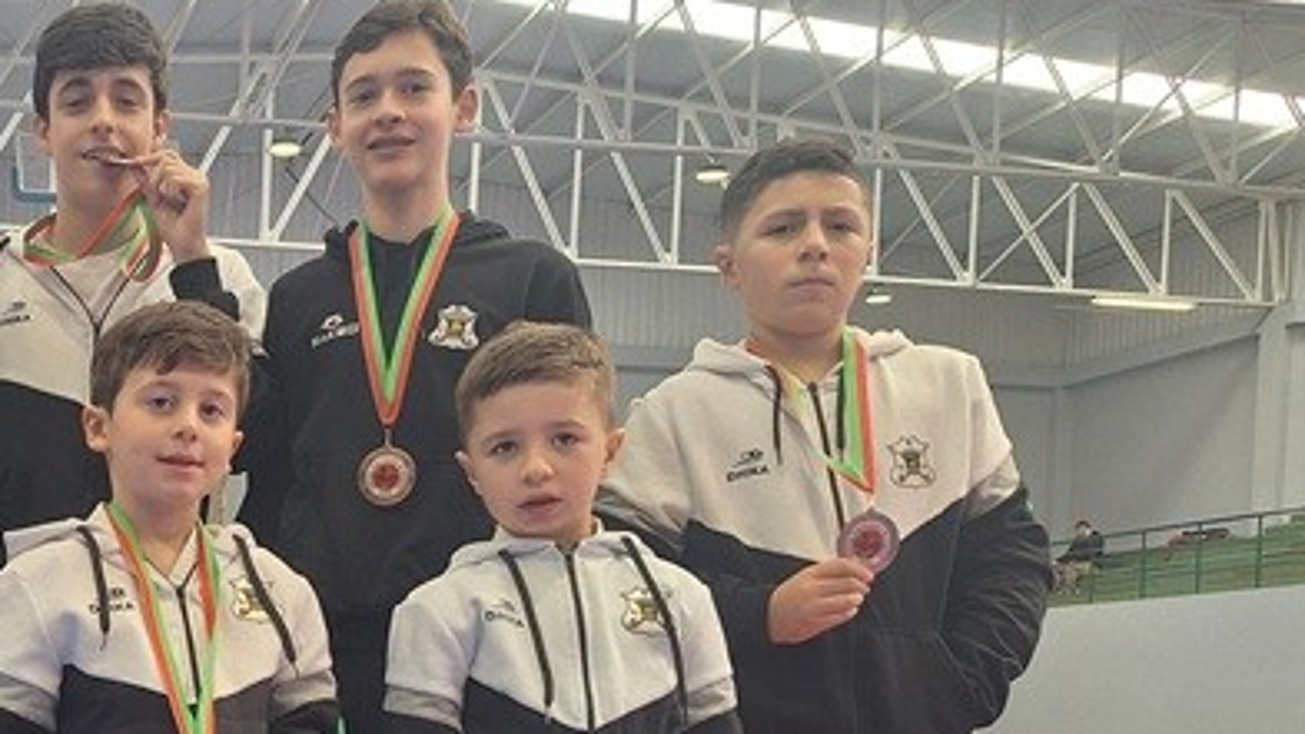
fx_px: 1765
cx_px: 0
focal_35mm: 51
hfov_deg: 36.5
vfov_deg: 22.5
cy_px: 741
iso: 80
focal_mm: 5.54
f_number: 1.8
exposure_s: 1/100
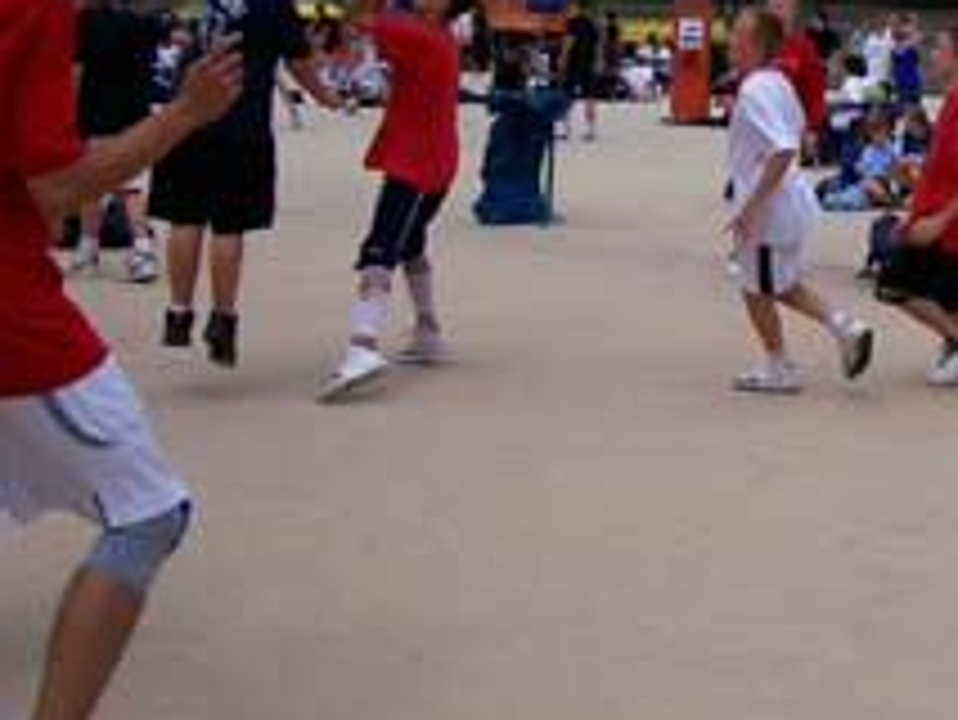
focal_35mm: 72
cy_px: 162
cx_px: 1003
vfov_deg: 20.3
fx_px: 1994
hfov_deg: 25.4
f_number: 5.1
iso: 80
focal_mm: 5.6
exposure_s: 1/575
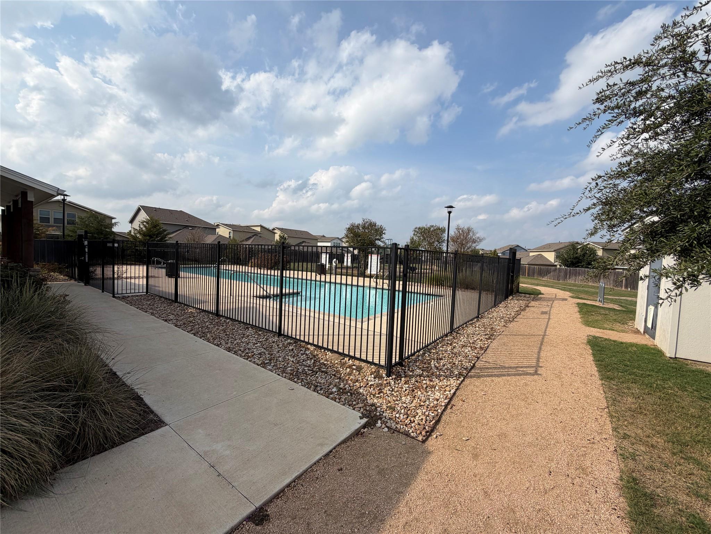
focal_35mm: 14
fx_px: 288
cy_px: 267
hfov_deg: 102.1
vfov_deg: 85.7
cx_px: 356
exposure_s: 1/1368
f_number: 2.2
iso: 20
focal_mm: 2.22
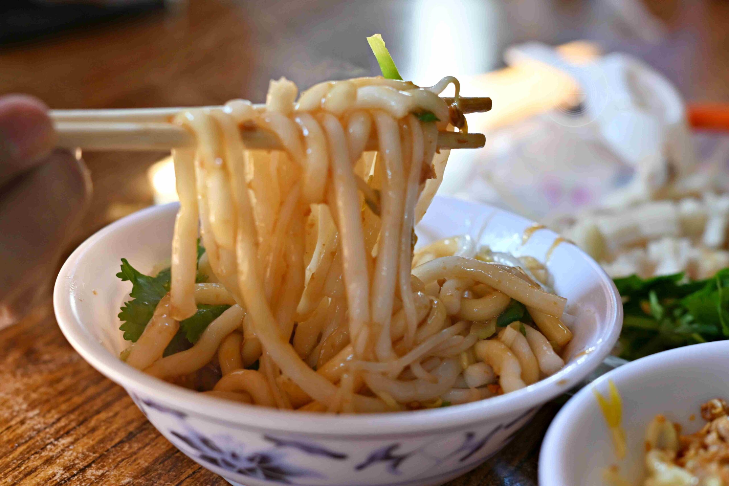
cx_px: 364
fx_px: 1519
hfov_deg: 27.0
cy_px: 243
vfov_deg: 18.2
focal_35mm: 75
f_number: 3.2
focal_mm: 50
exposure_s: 1/200
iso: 220
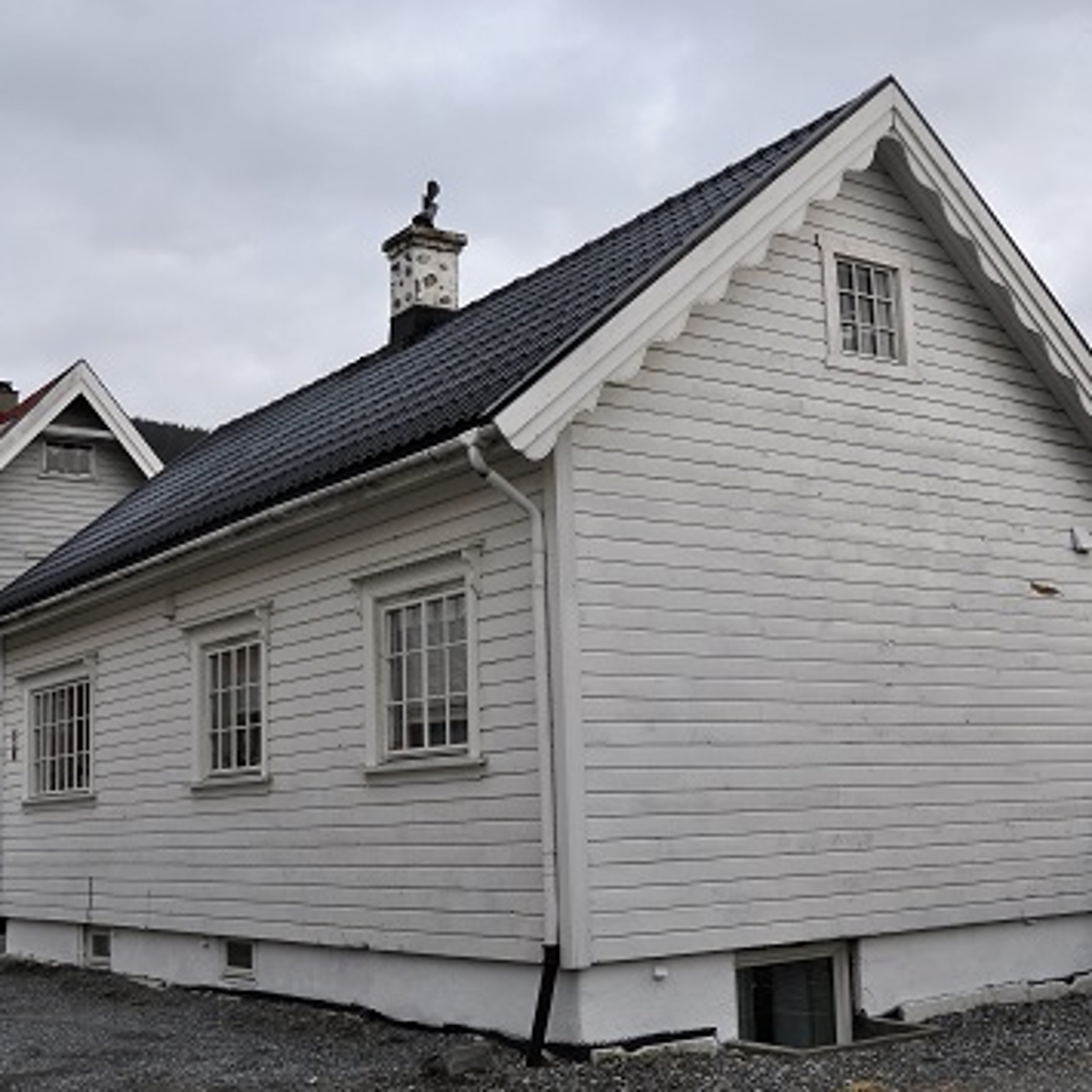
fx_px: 1535
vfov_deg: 39.2
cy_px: 541
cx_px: 657
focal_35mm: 43
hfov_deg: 39.0
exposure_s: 1/160
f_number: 6.3
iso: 200
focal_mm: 22
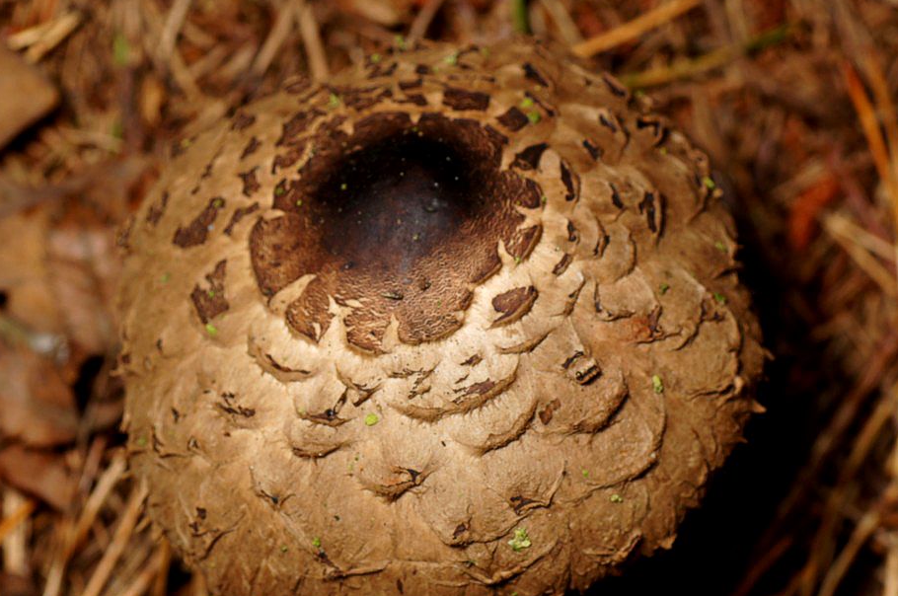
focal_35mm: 178
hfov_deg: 11.6
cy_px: 354
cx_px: 414
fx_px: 4434
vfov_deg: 7.7
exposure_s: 1/160
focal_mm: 90
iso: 200
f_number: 8
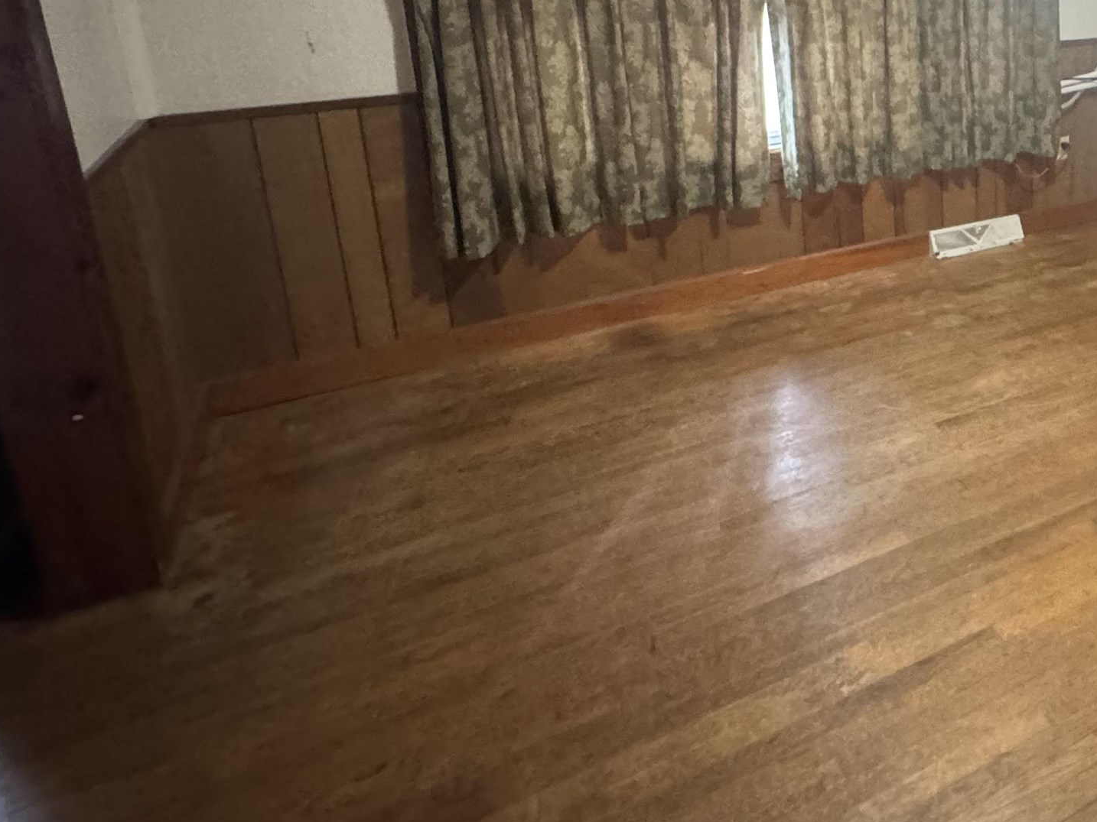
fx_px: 951
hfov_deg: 49.6
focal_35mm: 30
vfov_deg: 44.1
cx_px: 1081
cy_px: 141
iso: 1000
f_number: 2.2
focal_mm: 2.22
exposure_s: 1/40
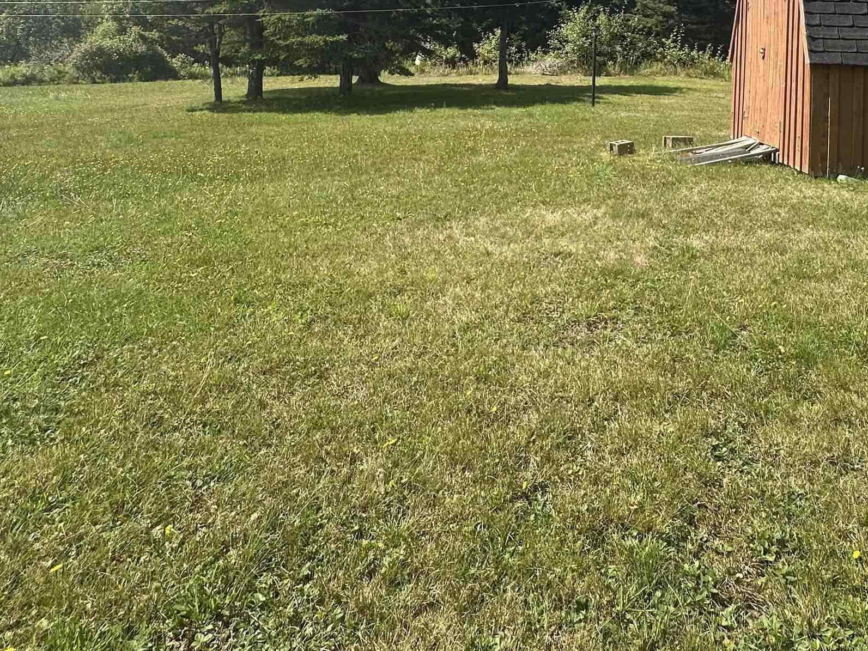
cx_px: 542
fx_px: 677
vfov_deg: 46.2
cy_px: 61
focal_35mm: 27
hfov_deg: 64.4
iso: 40
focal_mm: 2.22
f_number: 2.2
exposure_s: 1/882
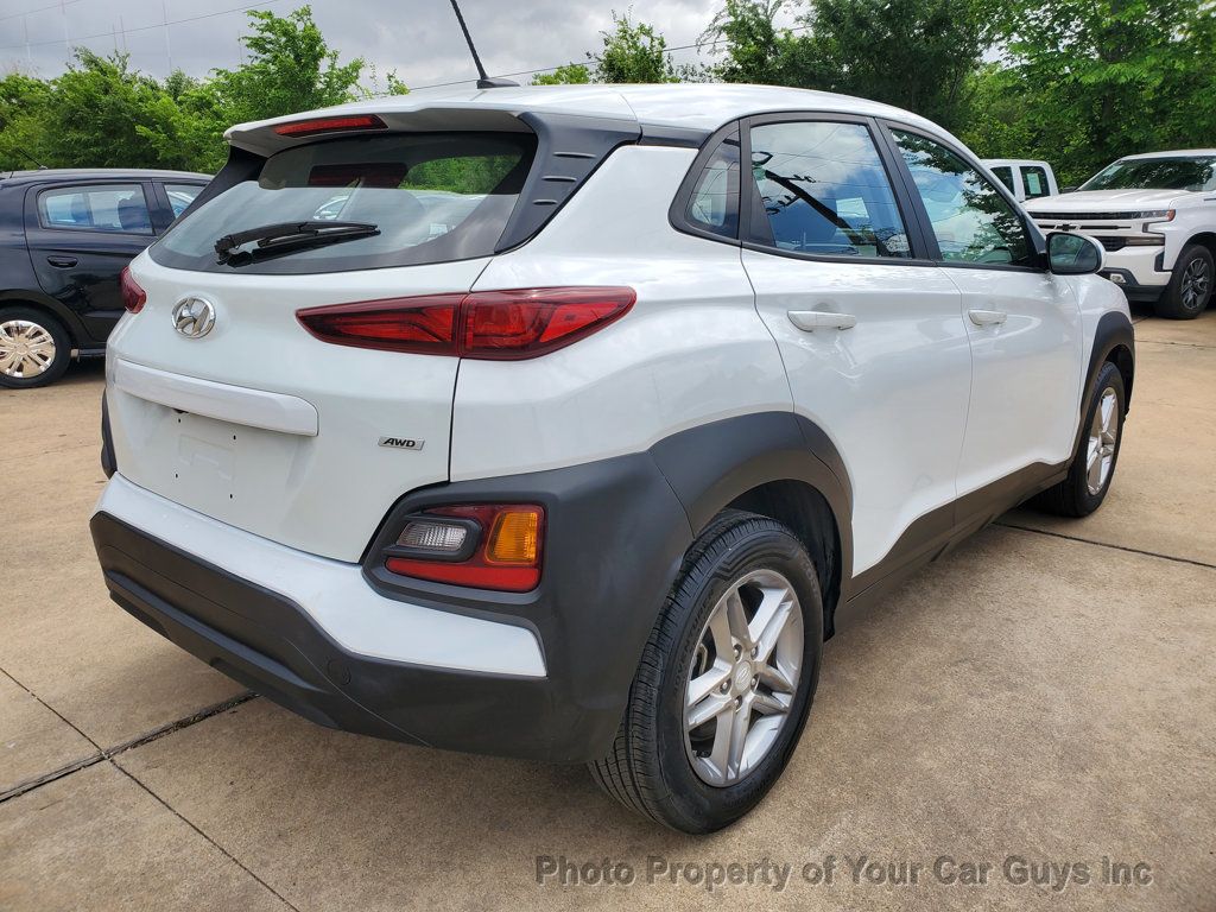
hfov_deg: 67.3
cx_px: 608
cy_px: 456
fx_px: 913
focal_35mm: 26
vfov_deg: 53.1
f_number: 2.4
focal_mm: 4.3
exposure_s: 1/1087
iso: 50
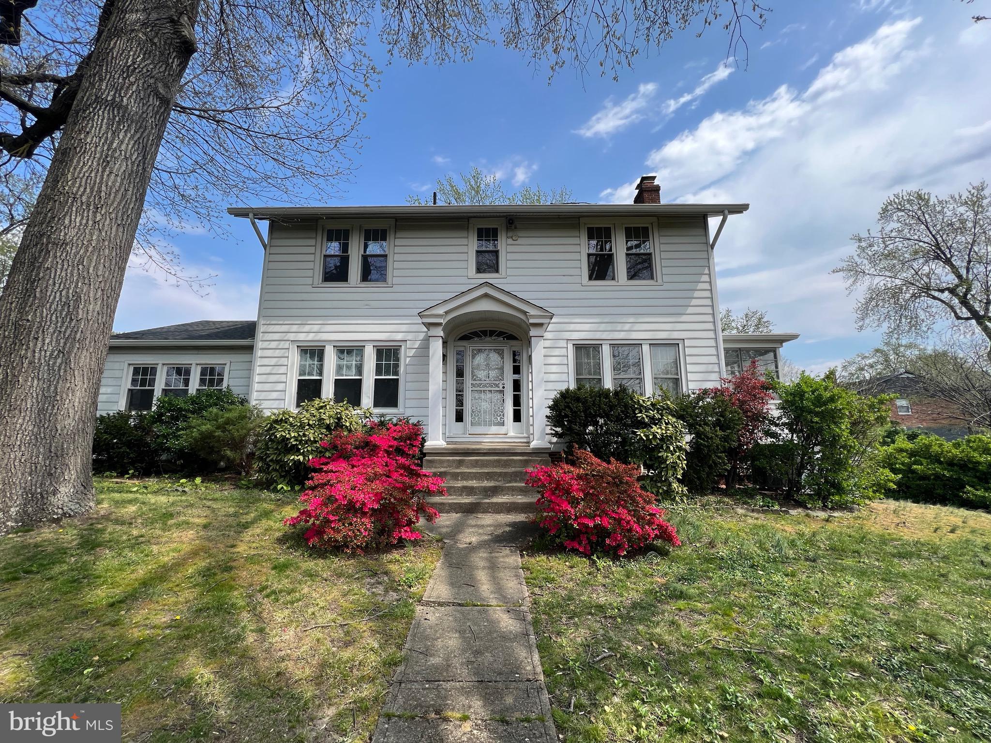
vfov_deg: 89.9
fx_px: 372
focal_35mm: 13
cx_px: 496
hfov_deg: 106.2
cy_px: 372
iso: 32
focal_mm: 1.57
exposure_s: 1/874
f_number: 1.8
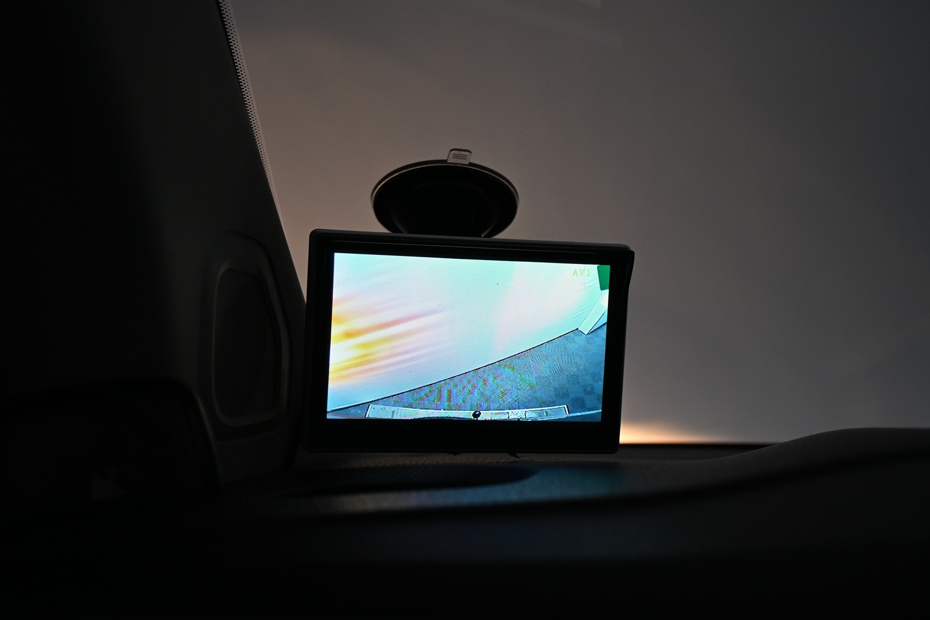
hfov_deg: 41.7
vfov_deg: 28.5
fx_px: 1221
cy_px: 310
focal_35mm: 47
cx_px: 465
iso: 400
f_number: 5
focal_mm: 31.5
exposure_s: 1/200
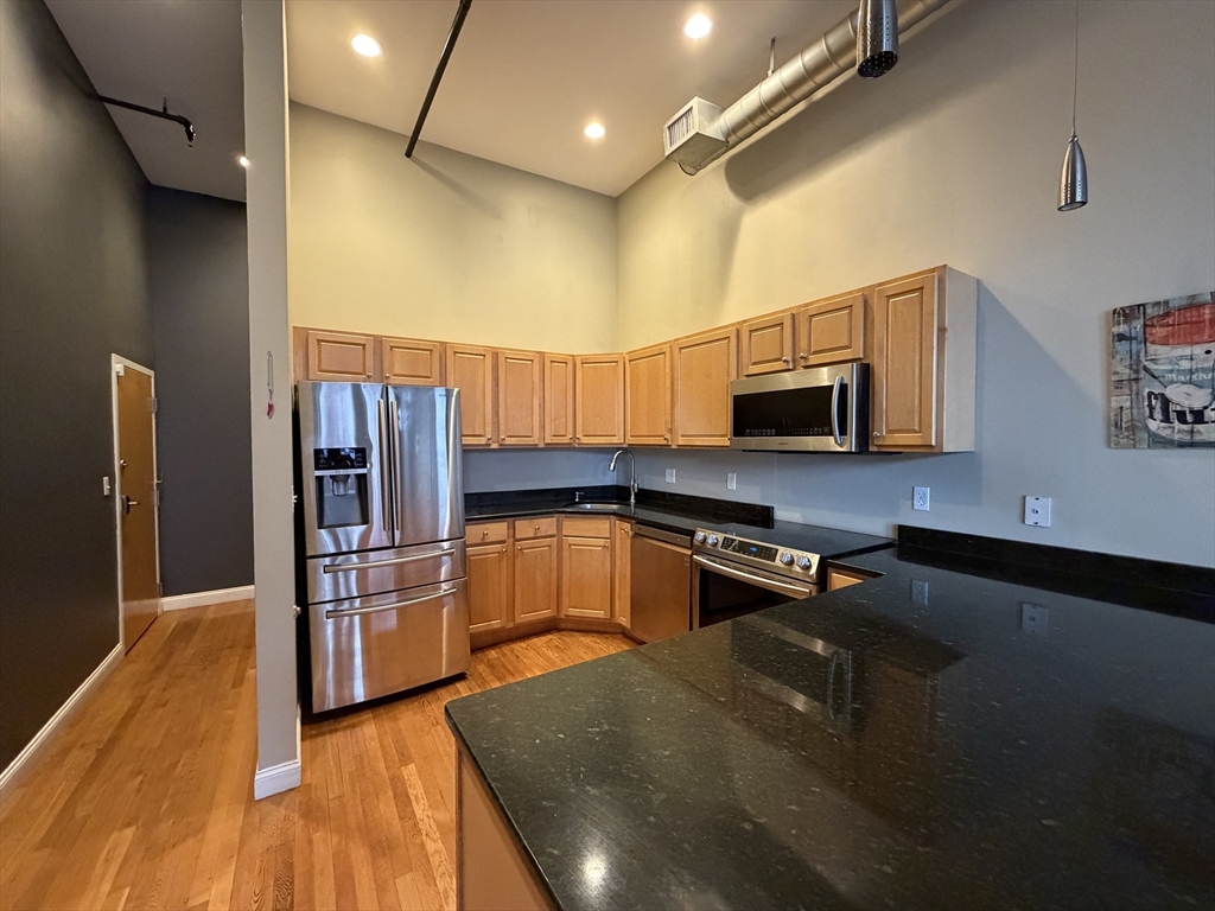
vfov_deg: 85.7
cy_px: 456
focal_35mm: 14
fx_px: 491
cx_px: 608
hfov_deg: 102.1
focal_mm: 2.22
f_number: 2.2
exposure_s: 1/59
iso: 800
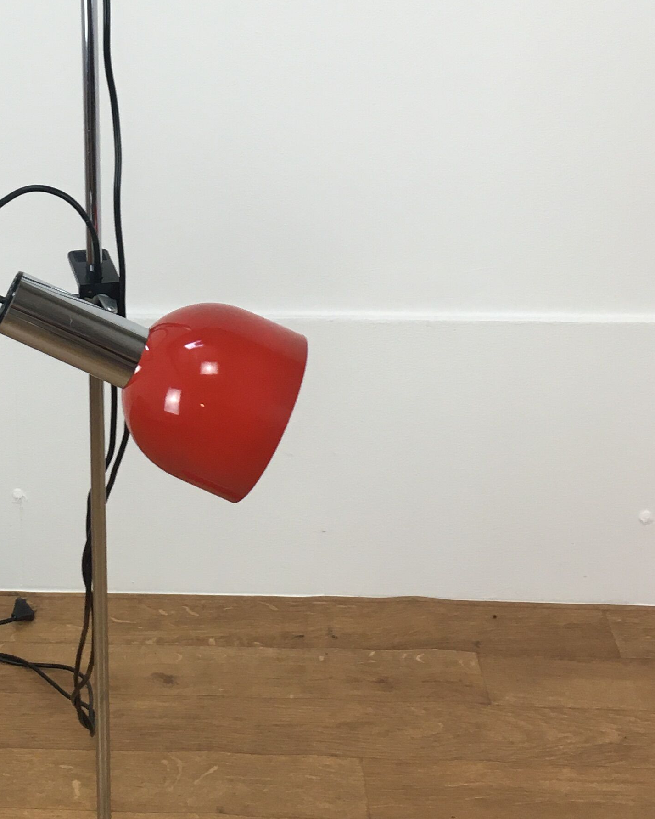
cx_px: 75
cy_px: 194
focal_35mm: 64
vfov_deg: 29.1
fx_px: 1550
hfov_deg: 23.3
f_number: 2.2
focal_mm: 4.15
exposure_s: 1/33
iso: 25
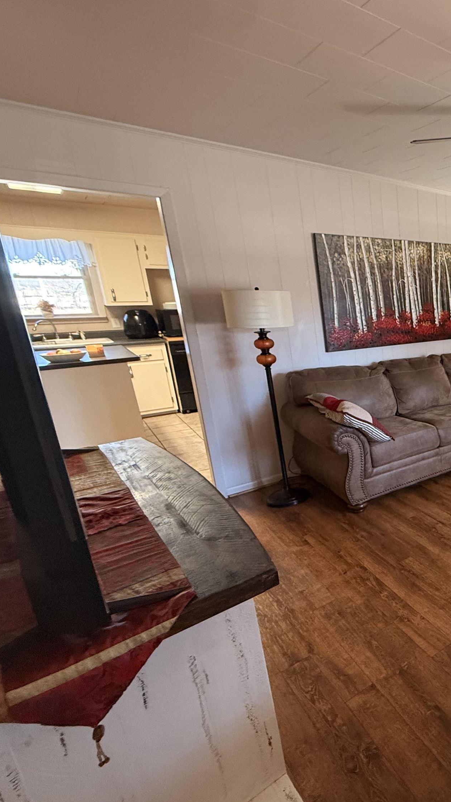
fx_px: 446
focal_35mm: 21
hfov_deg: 39.0
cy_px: 404
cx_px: 543
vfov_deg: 83.8
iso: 400
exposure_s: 1/60
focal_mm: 2.22
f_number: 2.2
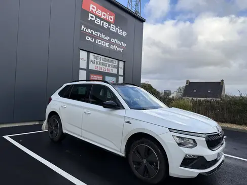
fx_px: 171
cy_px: 92
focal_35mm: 24
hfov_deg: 71.6
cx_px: 124
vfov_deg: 56.8
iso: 80
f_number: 1.78
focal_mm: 6.76
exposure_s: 1/1464
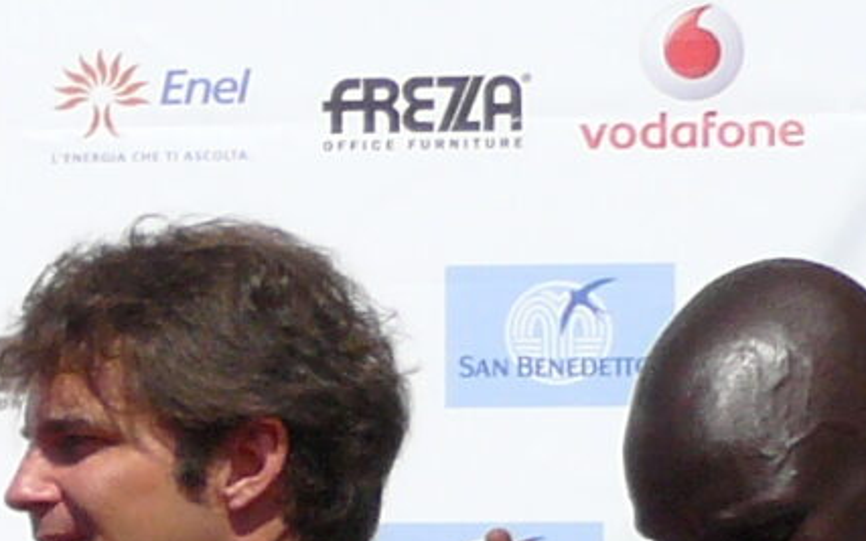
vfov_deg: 5.6
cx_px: -1243
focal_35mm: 229
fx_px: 5405
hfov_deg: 8.4
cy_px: 1248
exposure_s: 1/800
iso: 100
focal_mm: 6
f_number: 5
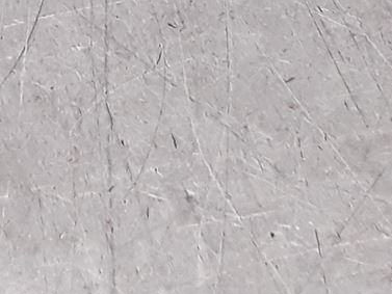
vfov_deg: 8.6
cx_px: -50
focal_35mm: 152
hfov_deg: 12.7
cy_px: -483
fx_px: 1722
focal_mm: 2.91
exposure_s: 1/100
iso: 64
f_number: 1.9
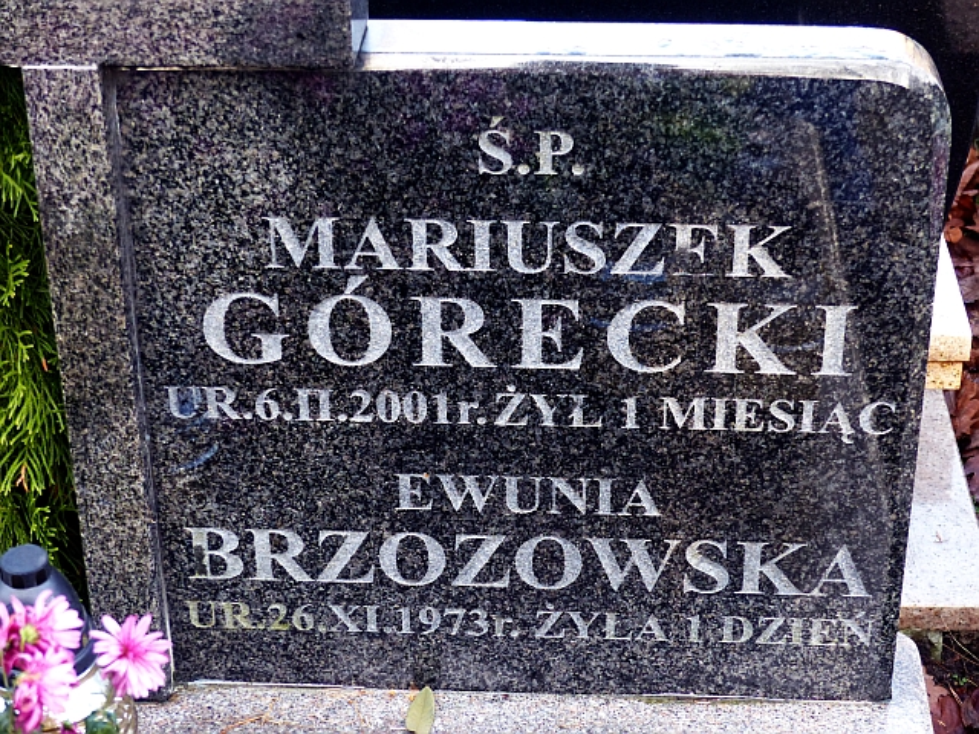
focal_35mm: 75
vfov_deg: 19.6
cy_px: 367
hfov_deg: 26.0
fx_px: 2121
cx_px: 490
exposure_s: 1/60
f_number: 2.8
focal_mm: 13.5
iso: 250
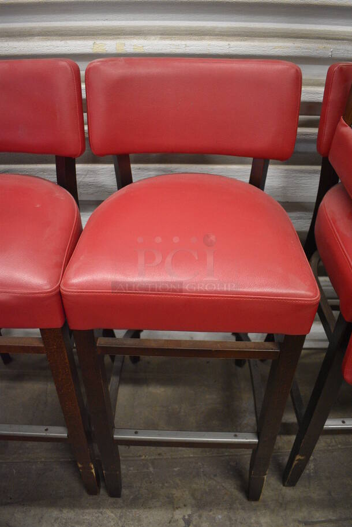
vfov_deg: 67.3
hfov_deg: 48.0
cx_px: 176
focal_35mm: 27
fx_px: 395
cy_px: 264
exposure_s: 1/125
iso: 3200
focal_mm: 18
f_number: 3.5
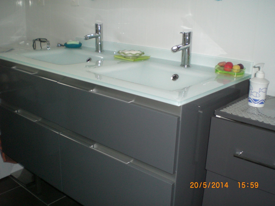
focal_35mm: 38
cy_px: 103
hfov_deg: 49.0
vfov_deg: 37.7
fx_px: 302
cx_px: 138
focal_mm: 6.3
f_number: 3.1
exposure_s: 1/60
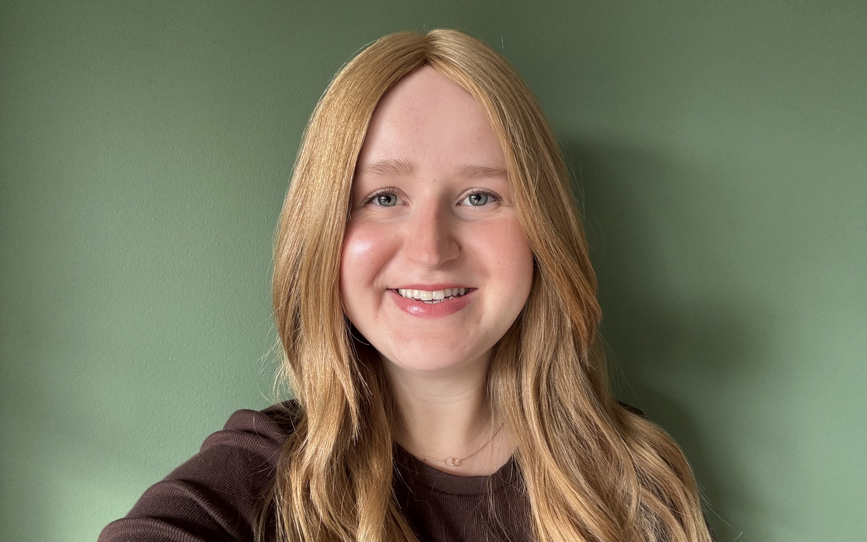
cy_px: 291
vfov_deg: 49.2
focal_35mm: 25
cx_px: 442
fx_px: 591
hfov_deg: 72.5
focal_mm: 2.69
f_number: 1.9
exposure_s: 1/60
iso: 80
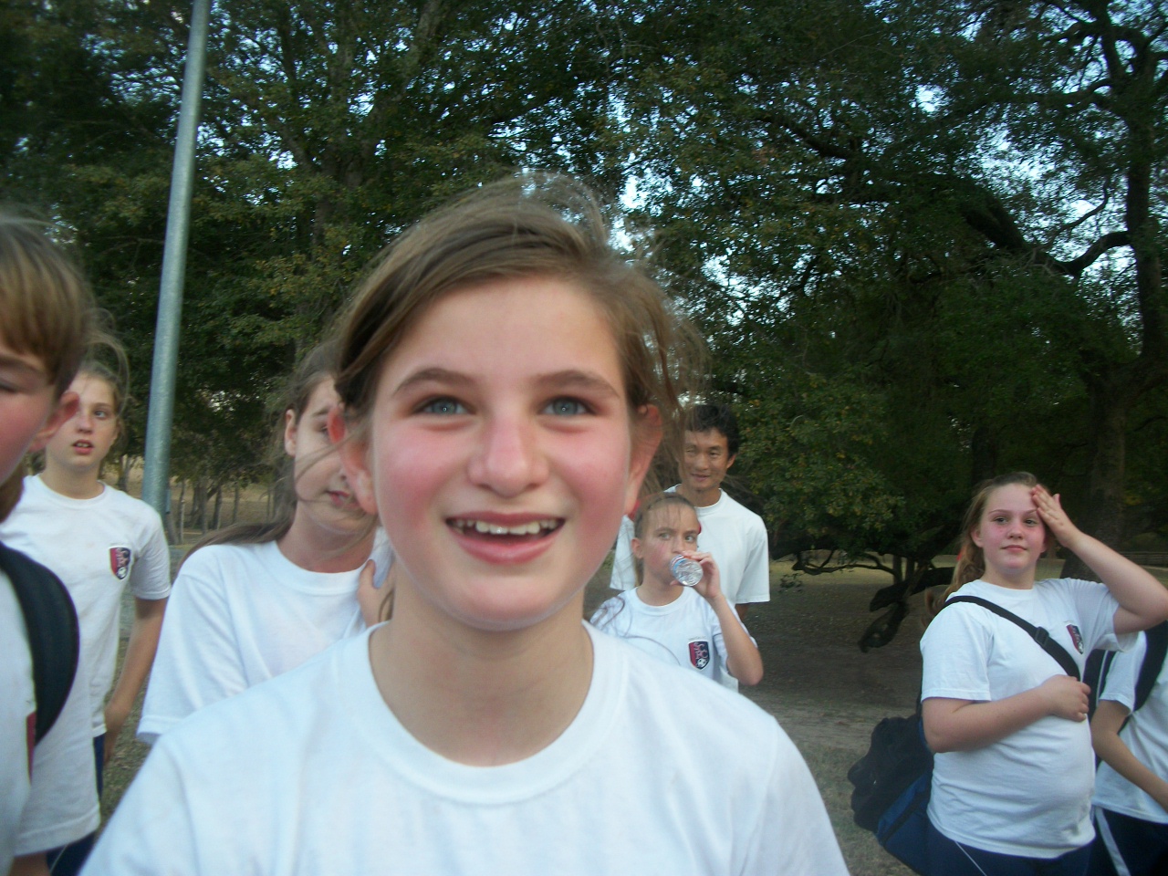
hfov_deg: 56.8
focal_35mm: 32
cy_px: 438
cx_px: 584
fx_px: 1080
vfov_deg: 44.2
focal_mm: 5.7
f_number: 2.9
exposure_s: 1/125
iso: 80
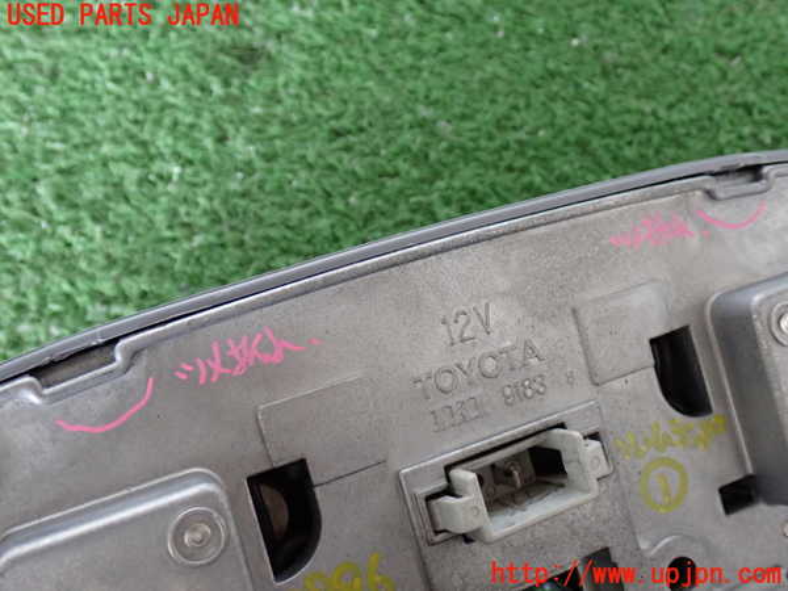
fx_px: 933
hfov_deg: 45.8
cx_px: 394
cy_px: 296
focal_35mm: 41
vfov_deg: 35.1
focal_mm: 7.31
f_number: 2.8
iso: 800
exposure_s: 1/30
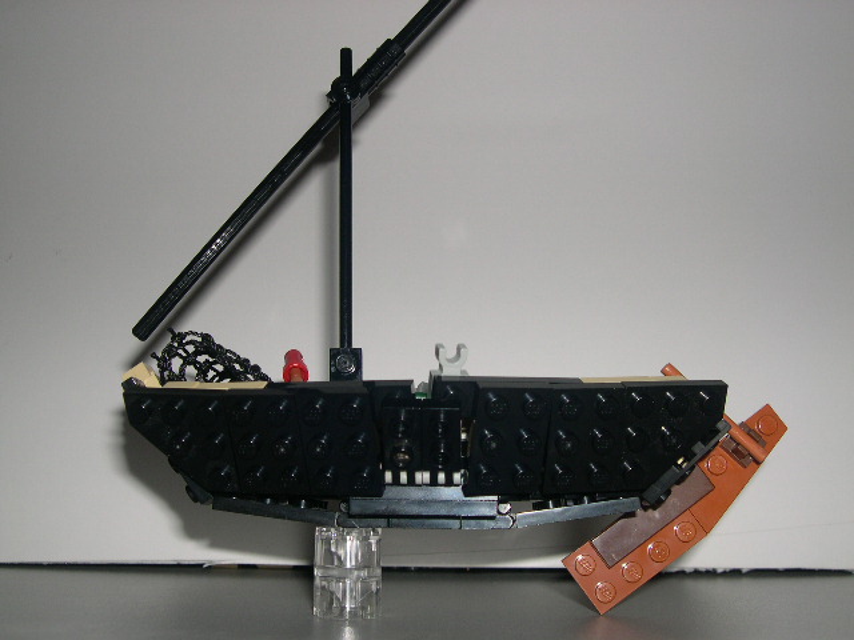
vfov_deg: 37.7
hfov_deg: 49.0
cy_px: 320
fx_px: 937
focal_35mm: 38
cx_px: 427
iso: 100
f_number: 7.6
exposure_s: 1/60
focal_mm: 8
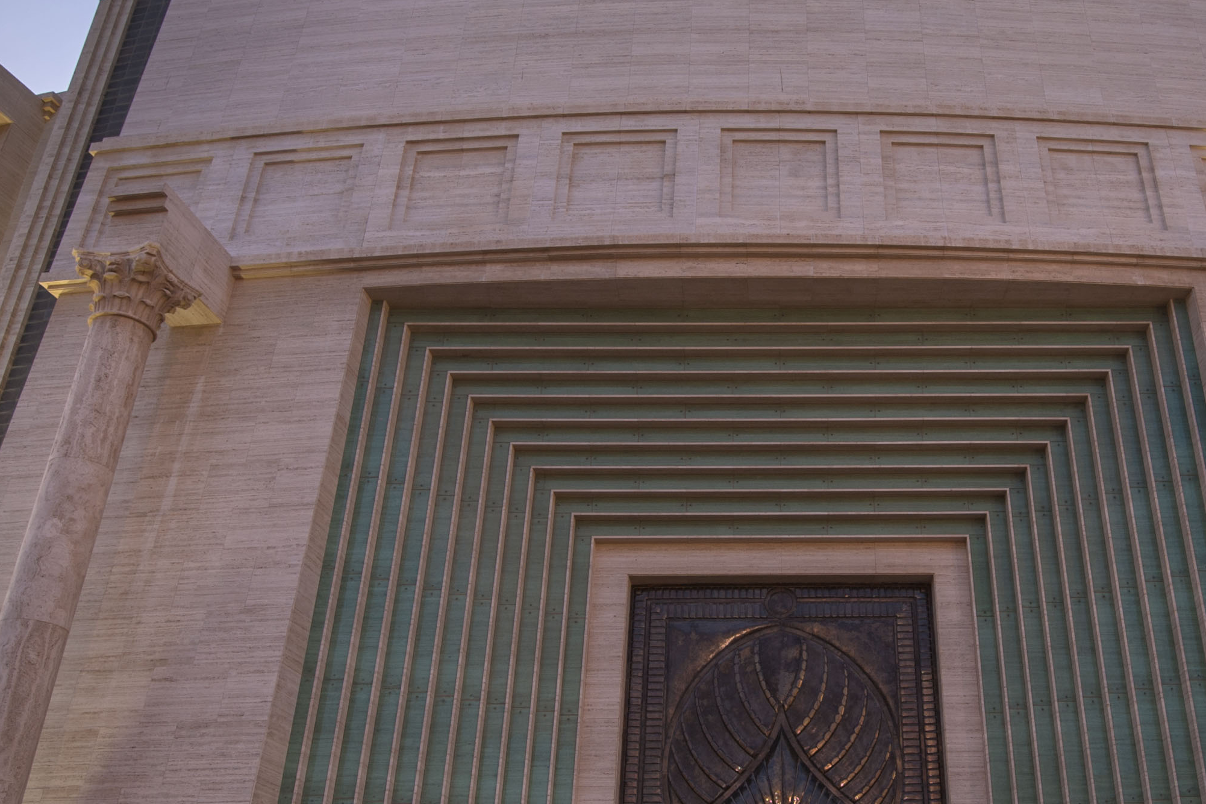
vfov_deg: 38.8
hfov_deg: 55.0
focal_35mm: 34
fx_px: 1139
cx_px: 768
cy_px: 462
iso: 200
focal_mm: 16
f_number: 10
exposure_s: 2.5
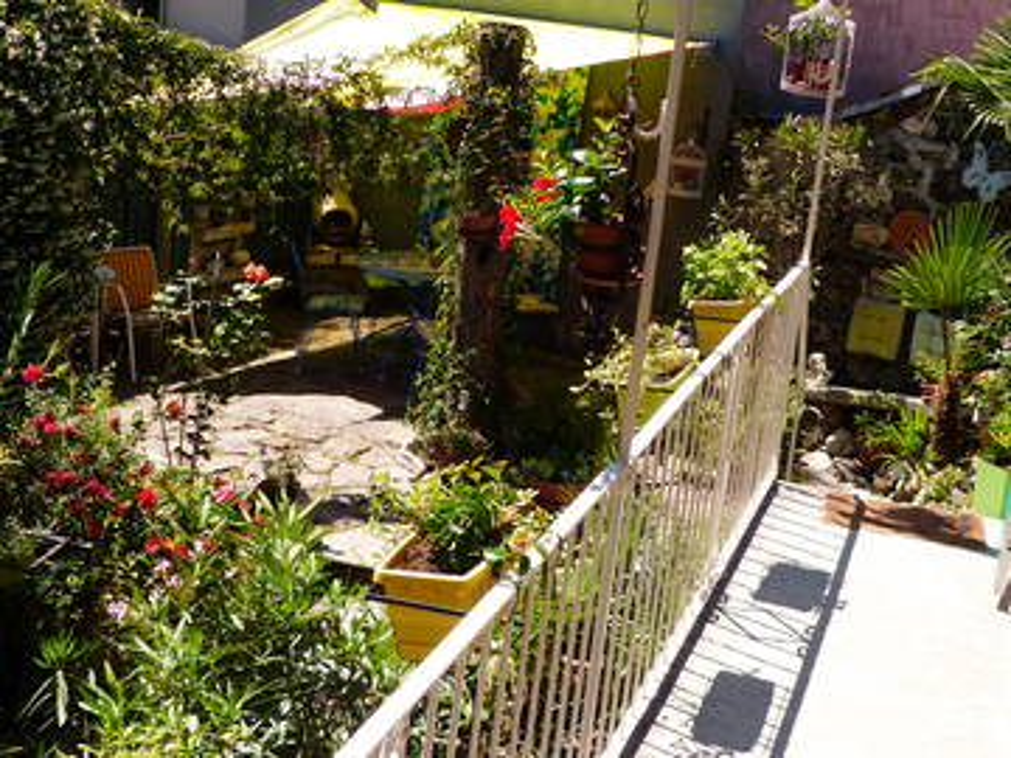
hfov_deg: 35.5
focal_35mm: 54
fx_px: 1577
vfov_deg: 27.0
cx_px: 506
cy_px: 379
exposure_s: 1/800
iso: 100
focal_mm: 9.8
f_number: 2.8
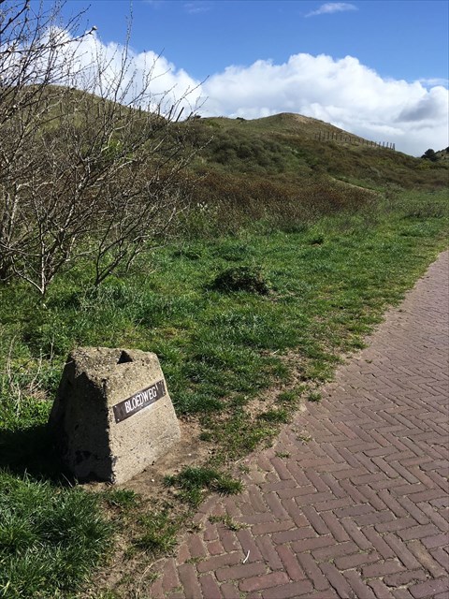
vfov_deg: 61.7
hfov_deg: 48.2
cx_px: 224
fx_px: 502
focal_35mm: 29
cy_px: 300
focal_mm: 4.15
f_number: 2.2
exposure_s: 1/1789
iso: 25
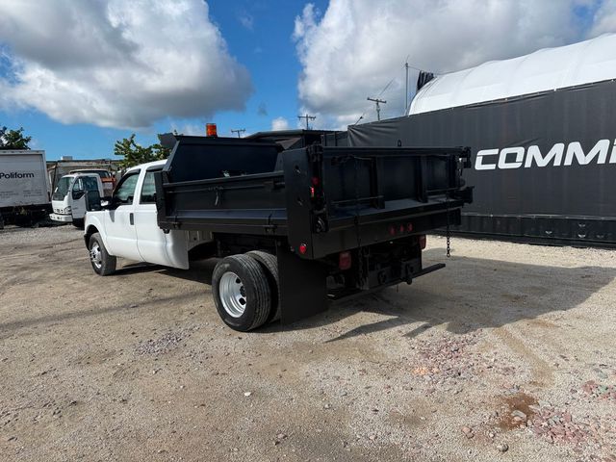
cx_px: 308
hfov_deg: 71.6
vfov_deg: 56.8
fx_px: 427
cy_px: 231
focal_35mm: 24
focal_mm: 6.76
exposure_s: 1/5714
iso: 80
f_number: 1.78
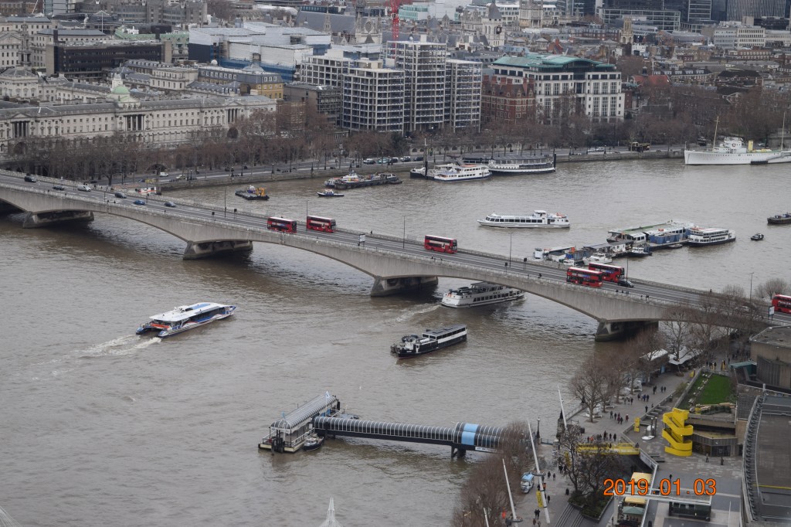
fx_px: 1812
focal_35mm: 82
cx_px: 396
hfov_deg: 24.6
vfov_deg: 16.5
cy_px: 264
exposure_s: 1/200
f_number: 7.1
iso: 400
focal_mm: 55
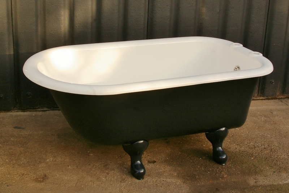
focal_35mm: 39
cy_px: 96
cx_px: 144
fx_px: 313
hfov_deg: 49.5
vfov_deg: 34.2
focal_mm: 26
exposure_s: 1/45
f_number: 13
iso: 200
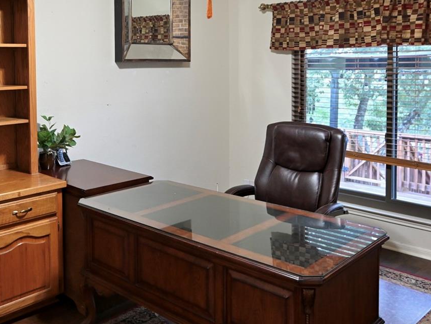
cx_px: 160
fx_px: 461
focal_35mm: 37
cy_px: 86
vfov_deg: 37.8
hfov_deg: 49.6
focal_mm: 16
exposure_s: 1/30
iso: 1600
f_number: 4
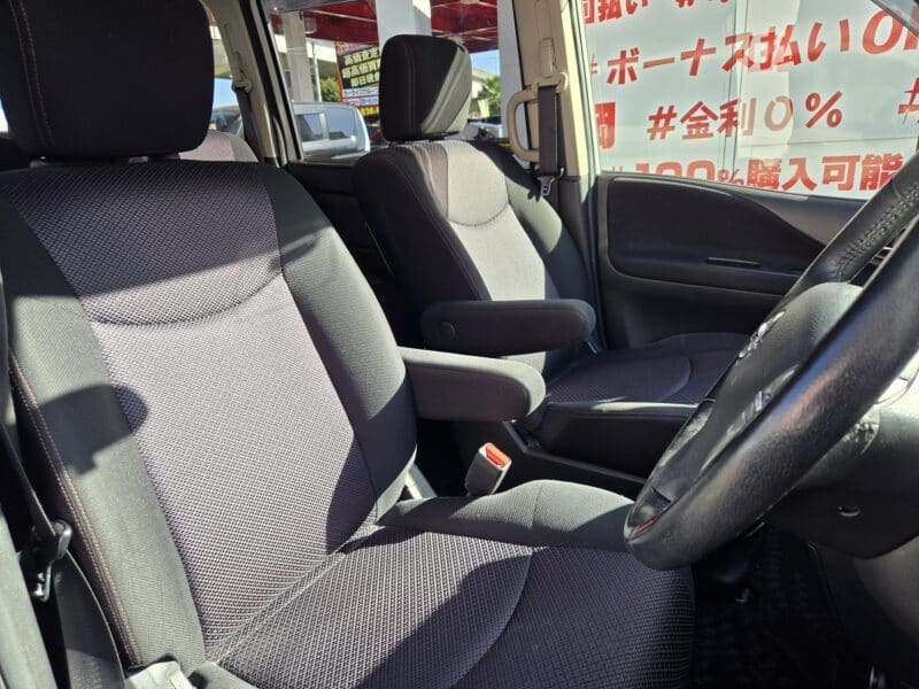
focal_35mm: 23
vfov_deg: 58.9
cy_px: 344
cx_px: 460
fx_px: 611
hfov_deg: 73.9
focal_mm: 5.4
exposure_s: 1/186
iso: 25
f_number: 1.8
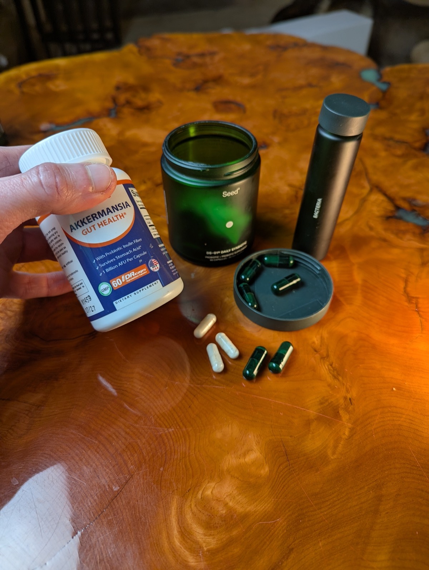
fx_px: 395
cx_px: 214
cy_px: 285
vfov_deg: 71.5
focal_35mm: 24
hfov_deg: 57.0
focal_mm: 6.81
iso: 65
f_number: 1.85
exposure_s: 1/34.7
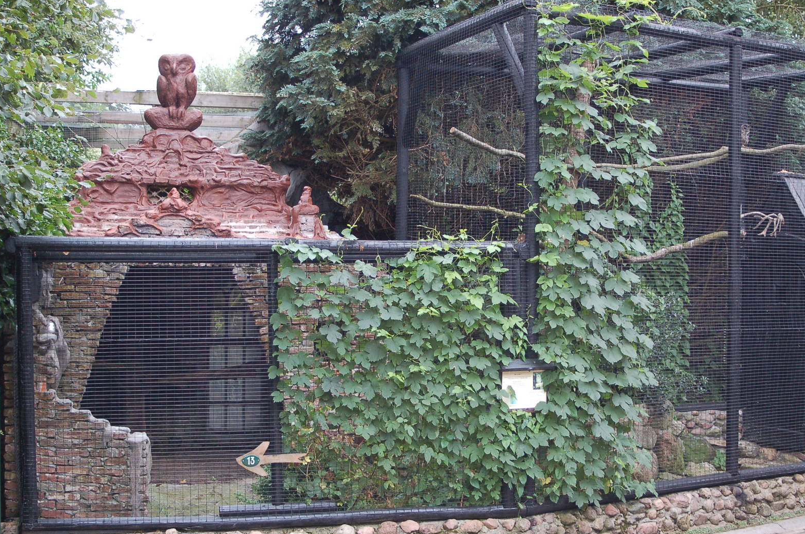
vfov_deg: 25.2
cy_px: 266
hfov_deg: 37.2
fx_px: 1194
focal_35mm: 54
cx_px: 403
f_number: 4
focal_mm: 35
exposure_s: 1/500
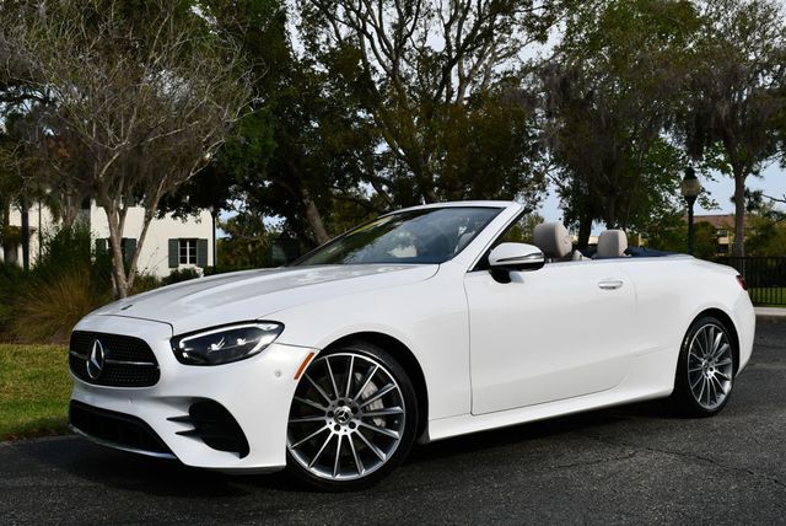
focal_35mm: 44
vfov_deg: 30.6
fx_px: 962
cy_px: 263
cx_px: 393
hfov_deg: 44.5
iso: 100
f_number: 9
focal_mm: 22
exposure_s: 1/320
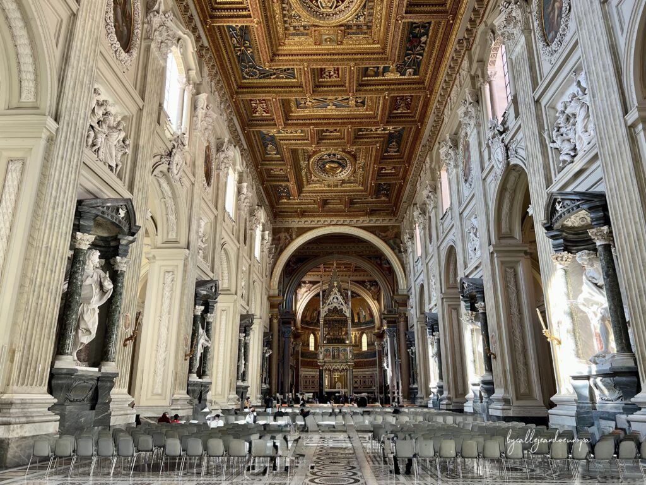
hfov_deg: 67.3
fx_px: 485
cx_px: 323
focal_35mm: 26
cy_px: 242
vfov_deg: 53.1
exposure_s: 1/119
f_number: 1.5
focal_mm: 5.7
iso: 125
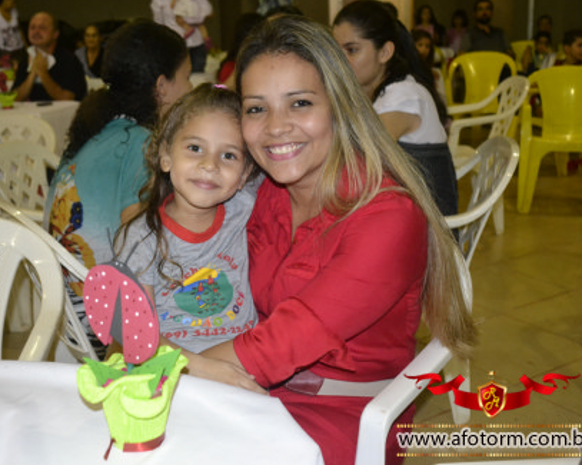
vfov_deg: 33.4
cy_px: 231
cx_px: 247
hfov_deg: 41.1
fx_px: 775
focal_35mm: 45
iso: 2500
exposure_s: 1/60
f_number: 3.8
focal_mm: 26
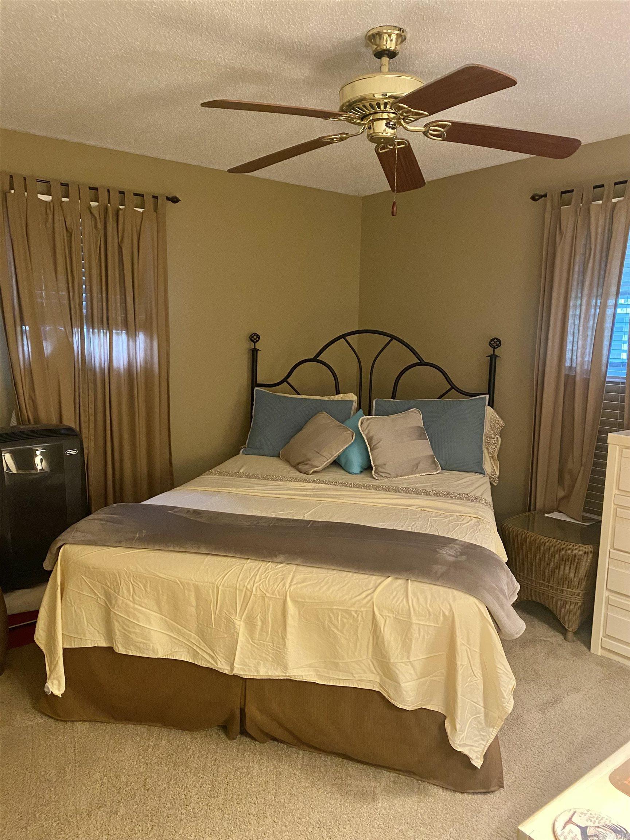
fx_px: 631
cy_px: 420
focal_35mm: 26
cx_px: 315
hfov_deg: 53.1
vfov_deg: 67.3
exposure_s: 1/30
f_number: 1.8
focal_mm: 4.25
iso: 640
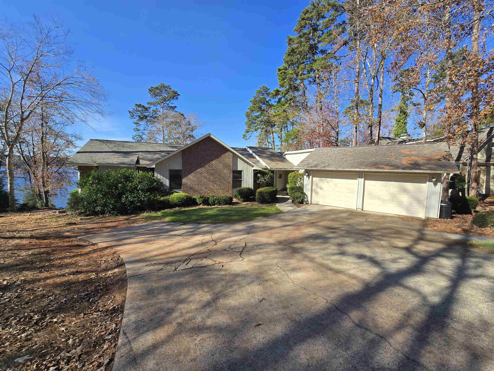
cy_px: 186
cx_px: 247
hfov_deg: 106.2
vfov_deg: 89.9
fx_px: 186
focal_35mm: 13
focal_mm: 2.2
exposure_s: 1/1457
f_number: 2.2
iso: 50
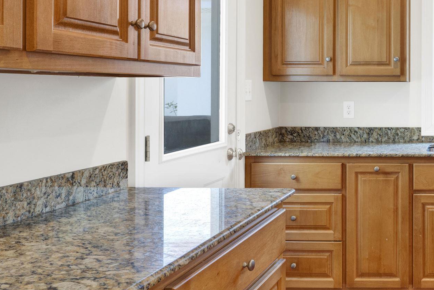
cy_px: 78
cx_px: 454
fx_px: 470
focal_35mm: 39
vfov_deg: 33.6
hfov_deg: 41.6
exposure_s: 1/6
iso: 400
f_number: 11
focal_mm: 16
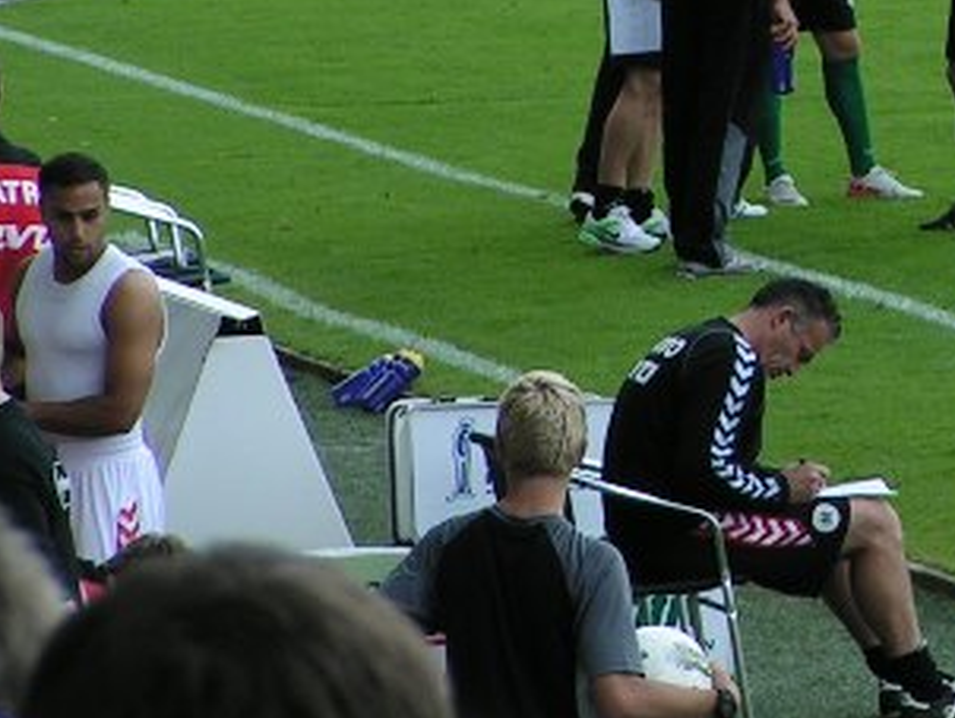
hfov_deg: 3.0
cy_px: -149
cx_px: 1104
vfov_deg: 2.3
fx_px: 18057
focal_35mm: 654
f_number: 4.5
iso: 50
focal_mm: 37.8
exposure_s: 1/400
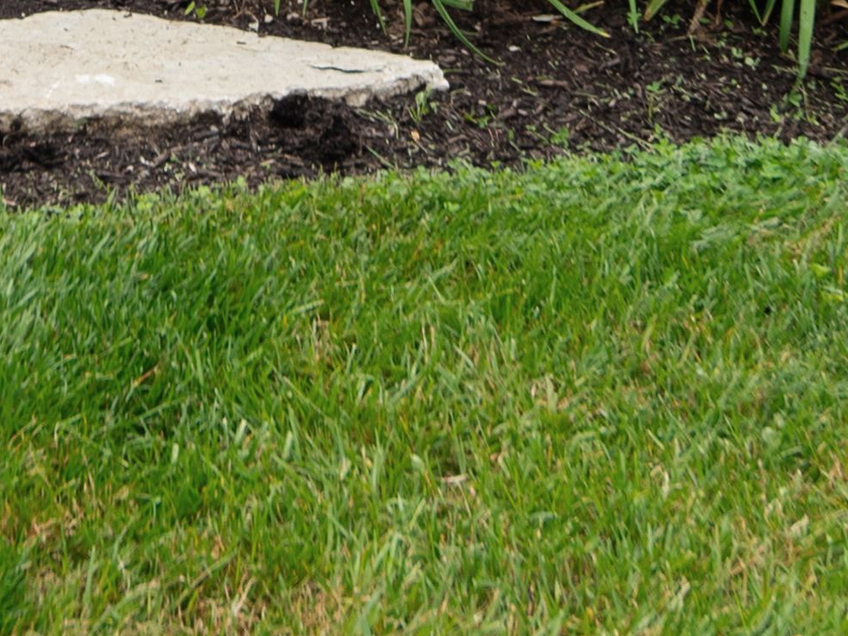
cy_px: -622
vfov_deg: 11.9
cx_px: 84
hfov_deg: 17.5
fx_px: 2719
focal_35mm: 111
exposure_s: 1/160
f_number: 5
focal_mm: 19
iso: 125
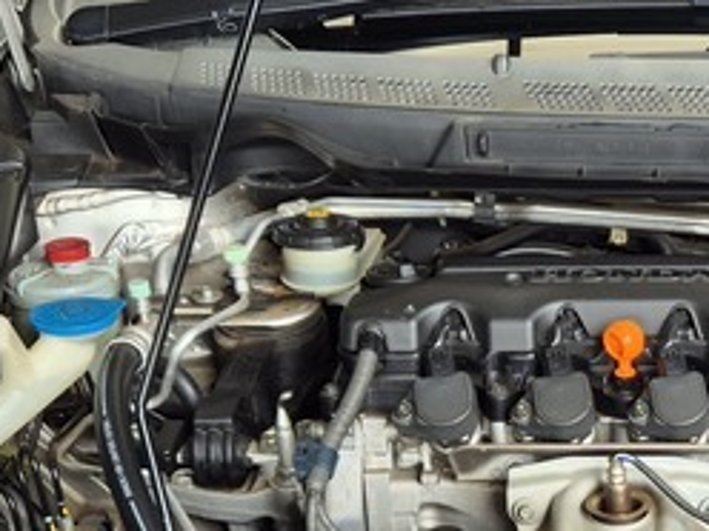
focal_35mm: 95
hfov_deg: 19.6
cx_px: 812
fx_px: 1946
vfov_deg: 15.3
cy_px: 508
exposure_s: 1/207
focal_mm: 5.4
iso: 25
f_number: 1.8
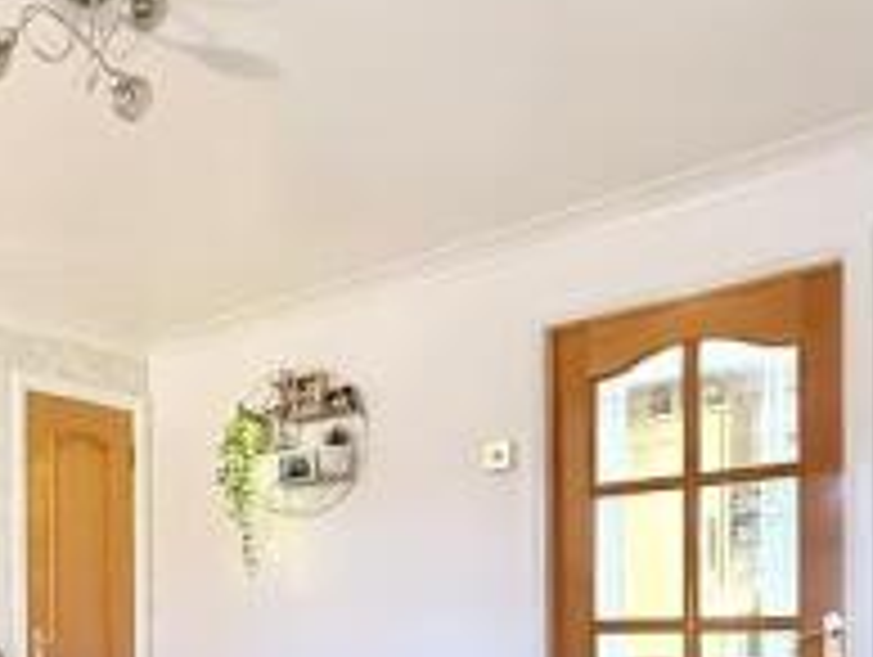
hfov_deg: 41.1
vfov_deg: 31.8
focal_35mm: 42
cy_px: 655
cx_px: 79
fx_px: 1061
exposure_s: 1/50
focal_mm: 2.22
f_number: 2.2
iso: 1000
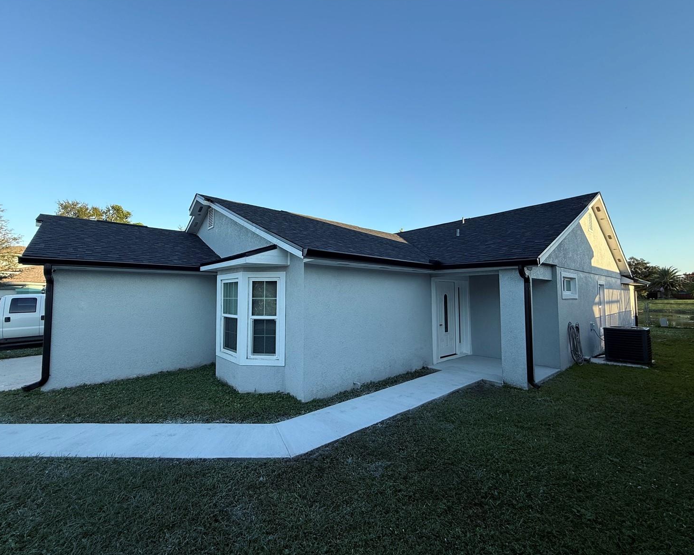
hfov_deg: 96.8
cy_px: 279
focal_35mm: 15
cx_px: 338
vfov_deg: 84.0
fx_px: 308
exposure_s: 1/411
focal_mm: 2.22
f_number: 2.2
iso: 50
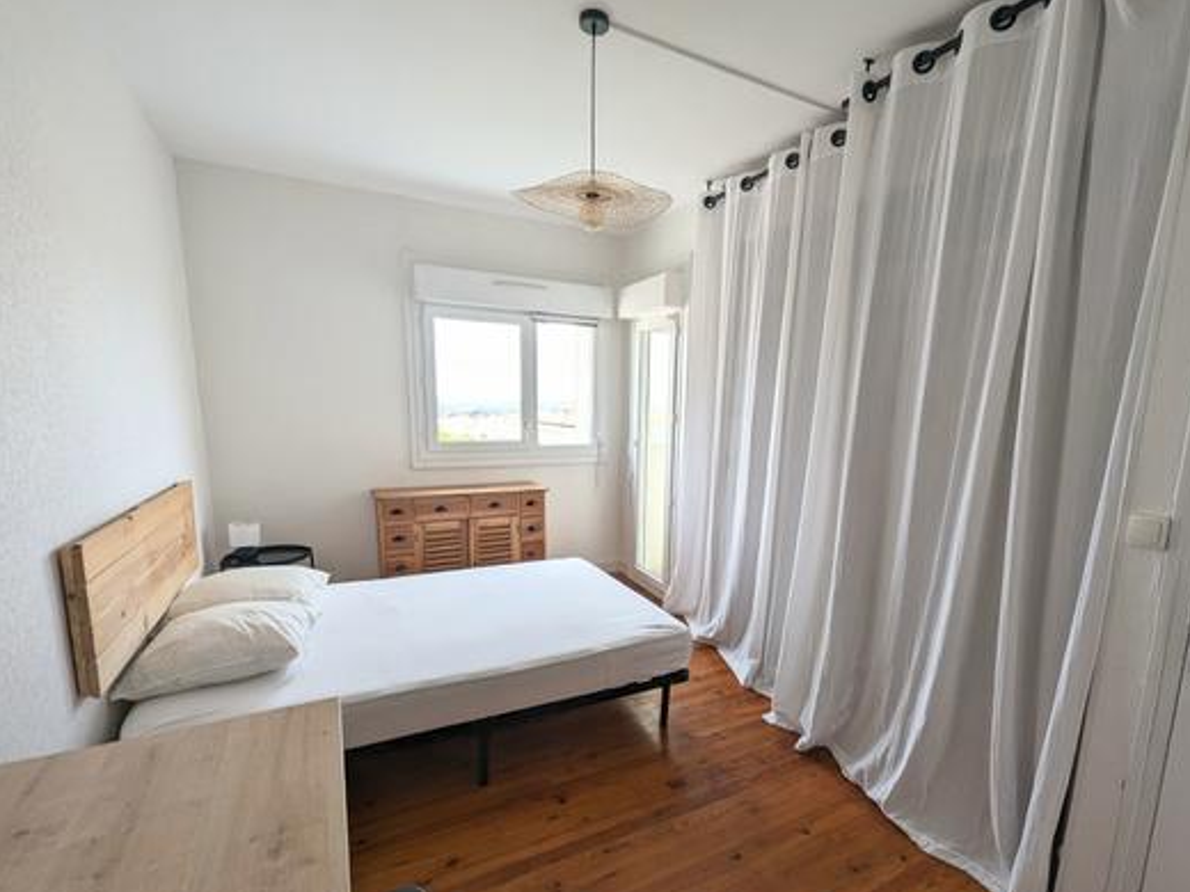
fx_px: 516
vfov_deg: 81.5
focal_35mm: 15
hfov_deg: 98.0
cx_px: 643
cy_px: 489
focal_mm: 1.95
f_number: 2.2
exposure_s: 1/160
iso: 49
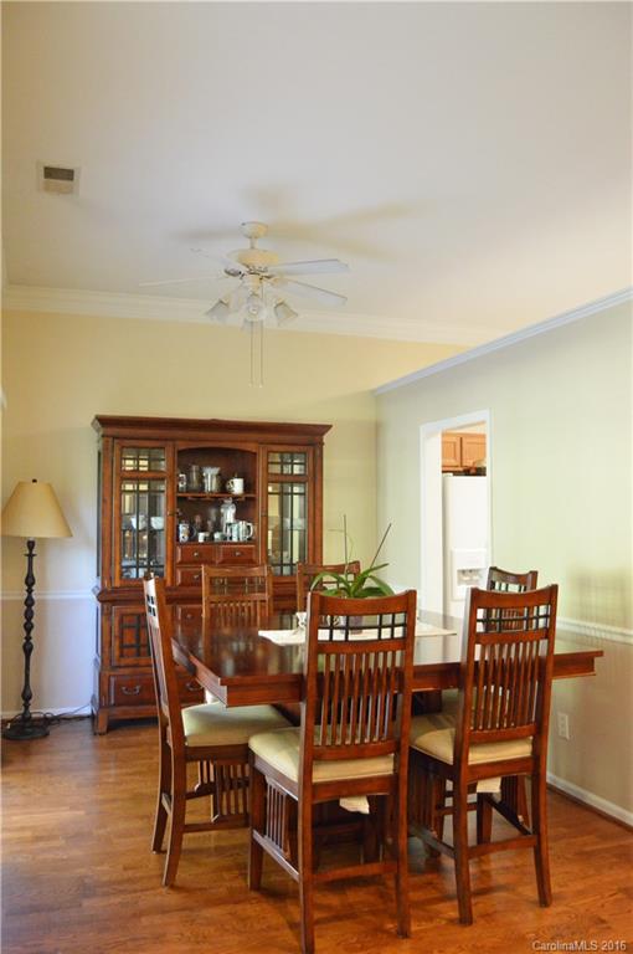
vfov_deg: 64.6
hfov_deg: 45.6
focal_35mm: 28
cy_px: 477
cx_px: 316
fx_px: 754
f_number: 3.5
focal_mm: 19
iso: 3200
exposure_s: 1/40
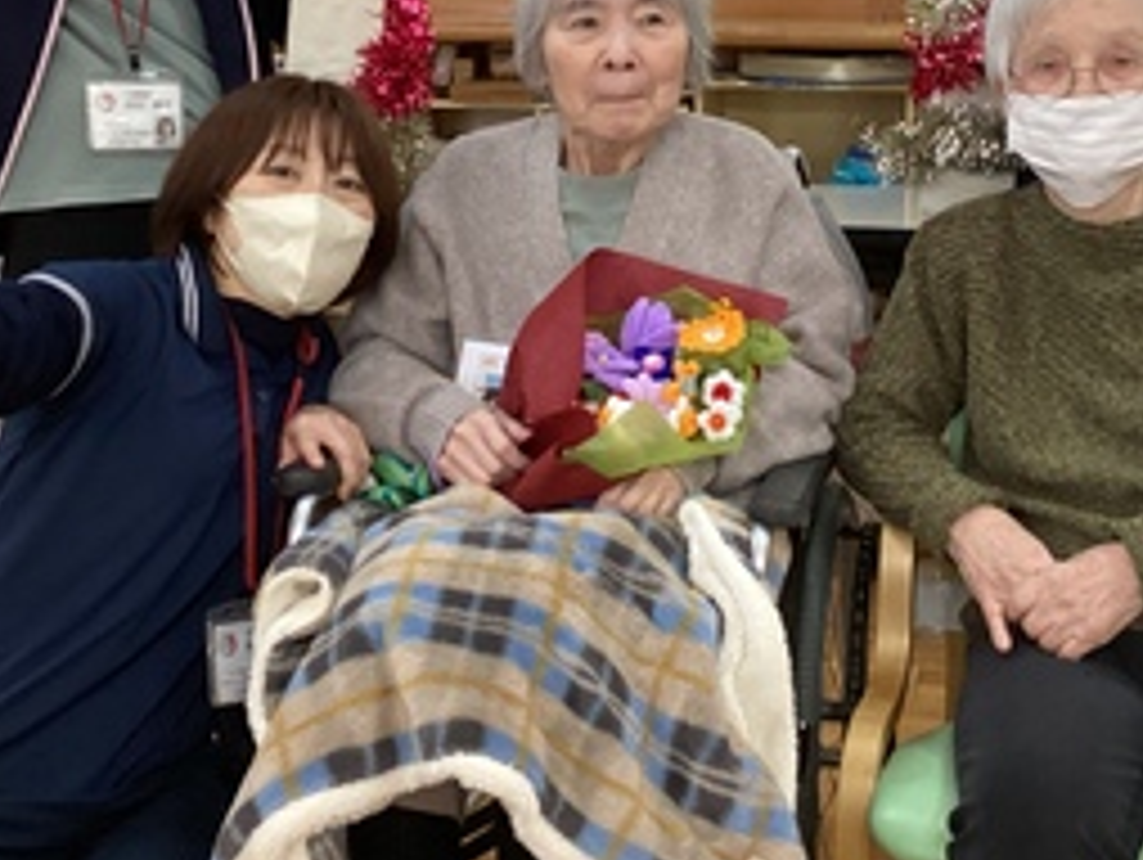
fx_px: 2016
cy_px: 155
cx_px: 616
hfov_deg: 31.6
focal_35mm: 61
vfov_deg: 23.7
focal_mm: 3.3
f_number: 2.4
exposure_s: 1/40
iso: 320
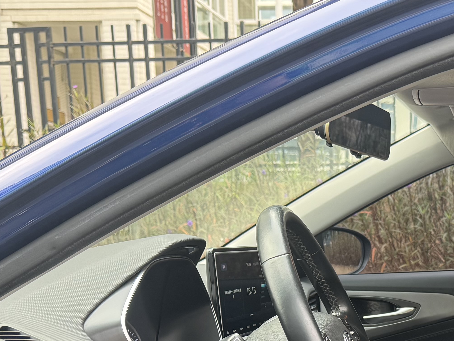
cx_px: 428
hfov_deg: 27.3
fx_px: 892
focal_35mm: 68
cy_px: 416
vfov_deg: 20.2
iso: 160
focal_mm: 6.76
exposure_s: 1/121
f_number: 1.78
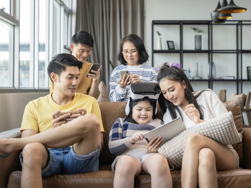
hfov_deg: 29.0
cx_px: 140
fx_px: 486
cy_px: 95
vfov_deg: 21.9
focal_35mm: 67
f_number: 4
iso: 400
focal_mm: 61
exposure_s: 1/160
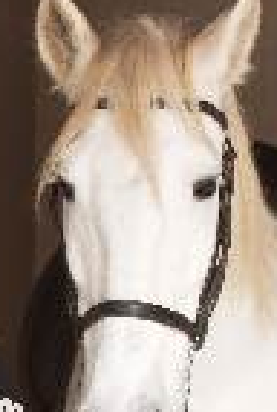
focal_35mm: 244
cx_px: -149
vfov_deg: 8.4
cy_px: 380
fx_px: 2802
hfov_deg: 5.6
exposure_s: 1/125
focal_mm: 50
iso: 400
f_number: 3.5
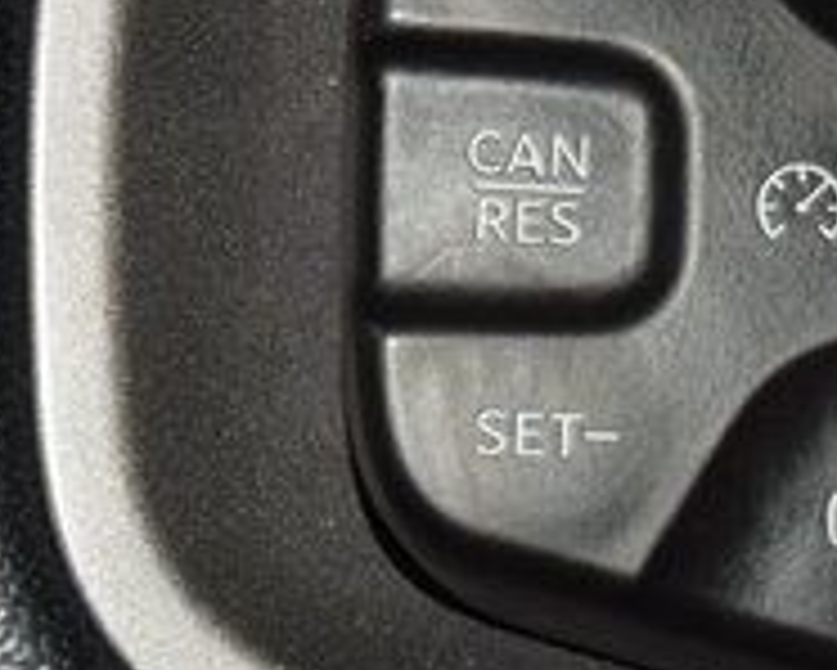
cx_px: 828
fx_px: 8402
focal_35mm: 339
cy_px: 357
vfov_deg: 4.6
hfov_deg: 5.7
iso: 100
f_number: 8
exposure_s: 1/125
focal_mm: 70
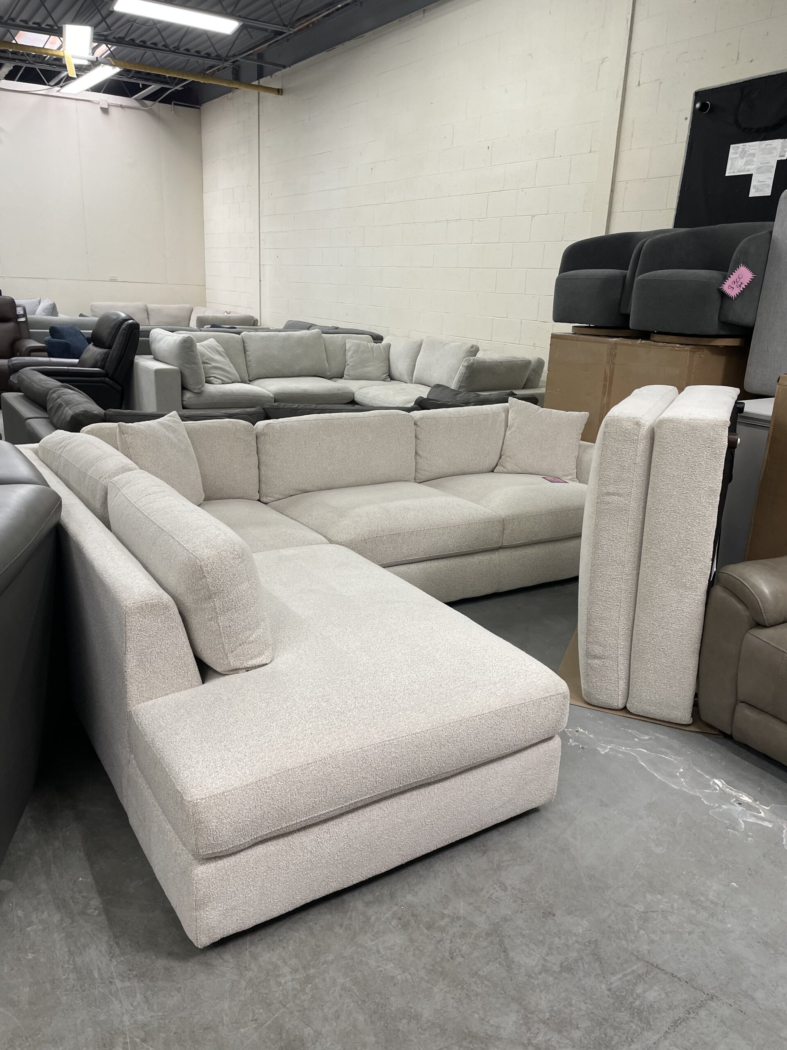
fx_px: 788
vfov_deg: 67.3
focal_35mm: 26
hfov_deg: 53.1
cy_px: 525
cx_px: 394
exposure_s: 1/60
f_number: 1.6
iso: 80
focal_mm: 4.2
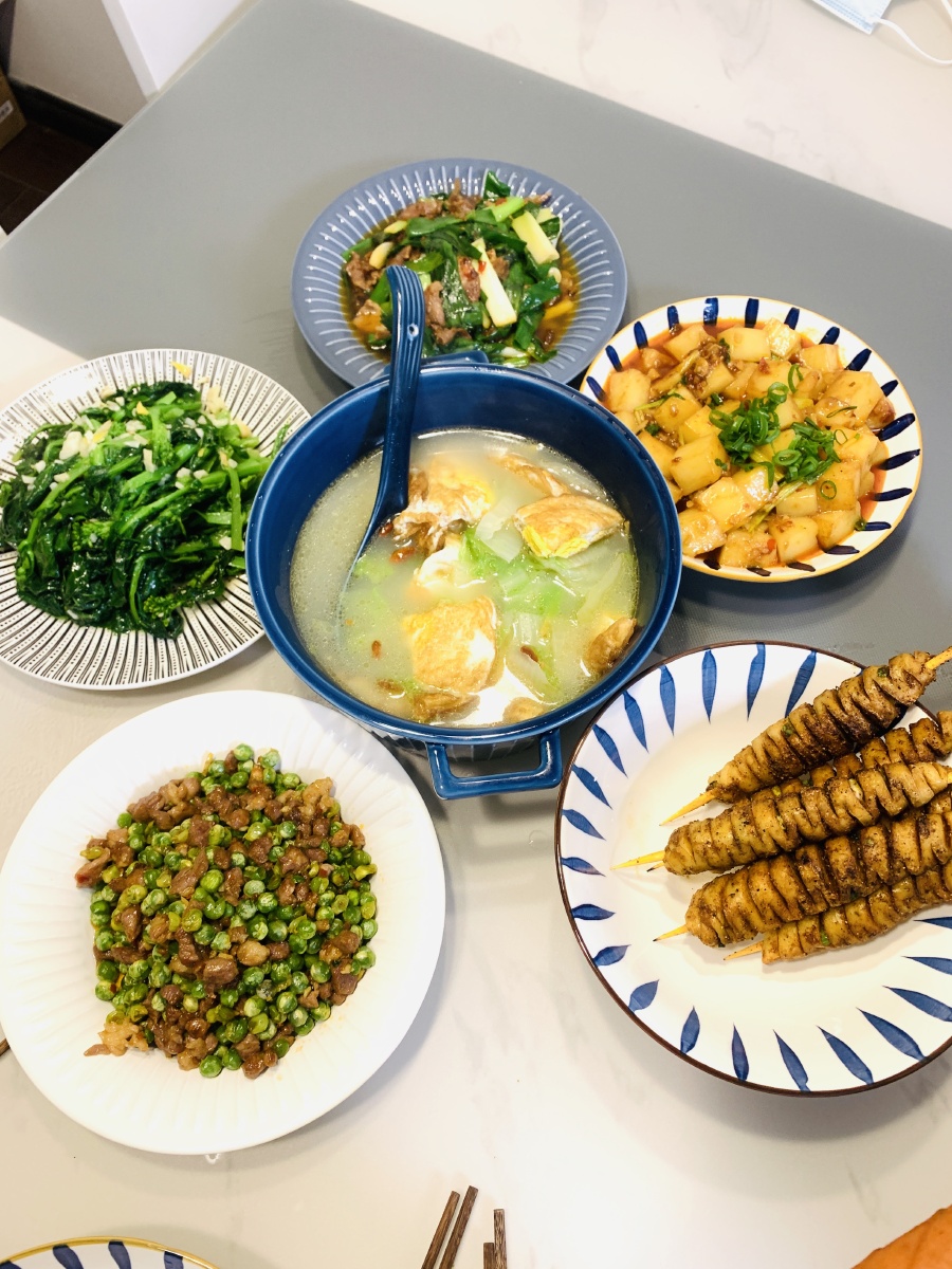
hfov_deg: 53.1
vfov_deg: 67.3
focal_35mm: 26
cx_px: 476
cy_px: 634
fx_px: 953
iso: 200
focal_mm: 4.25
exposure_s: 1/60
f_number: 1.8
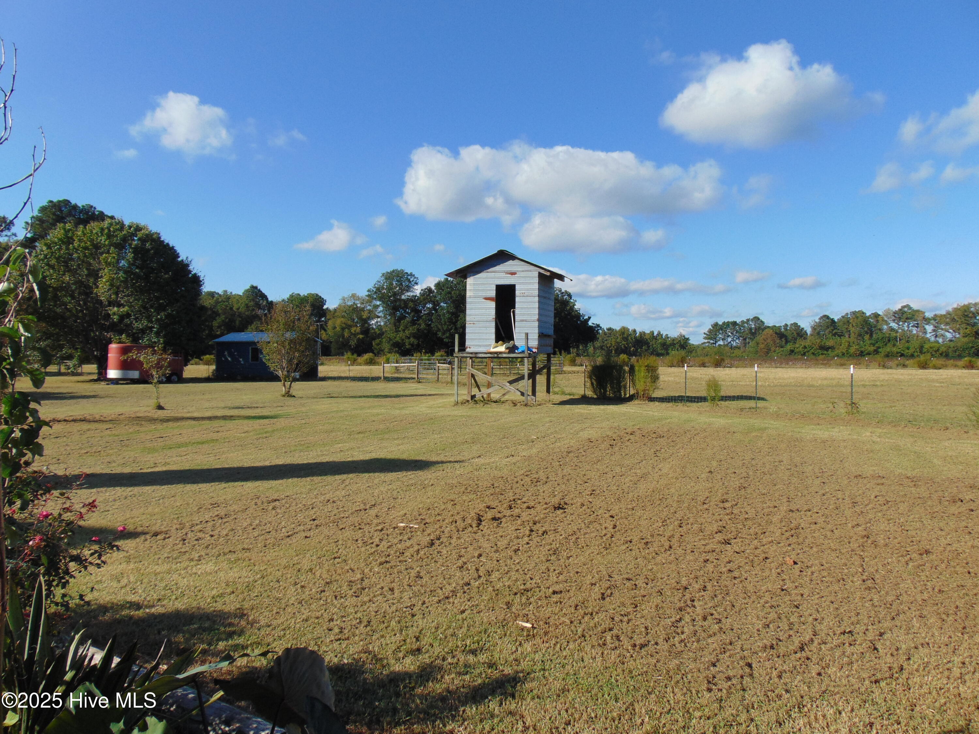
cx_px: 490
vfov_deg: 54.9
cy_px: 367
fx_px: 707
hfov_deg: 69.4
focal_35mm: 25
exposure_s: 1/250
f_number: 7.7
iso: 80
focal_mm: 4.5
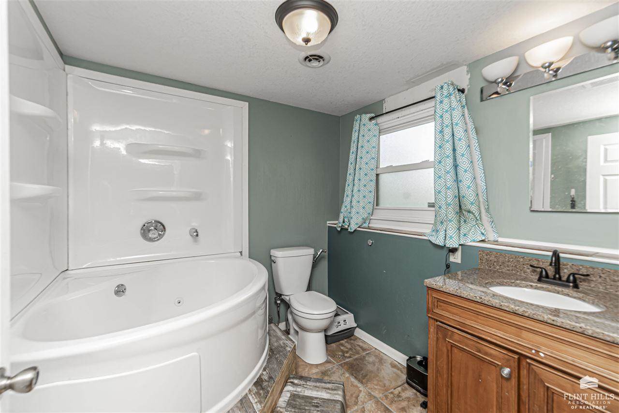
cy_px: 206
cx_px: 310
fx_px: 258
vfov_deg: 77.3
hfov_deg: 100.4
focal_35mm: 15
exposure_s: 1/60
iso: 250
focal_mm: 10
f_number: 10
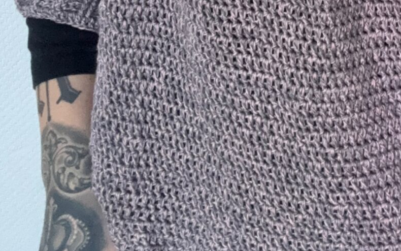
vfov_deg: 14.4
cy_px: -212
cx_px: 329
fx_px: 863
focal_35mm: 79
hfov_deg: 25.6
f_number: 1.9
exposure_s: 1/60
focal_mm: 2.69
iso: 160
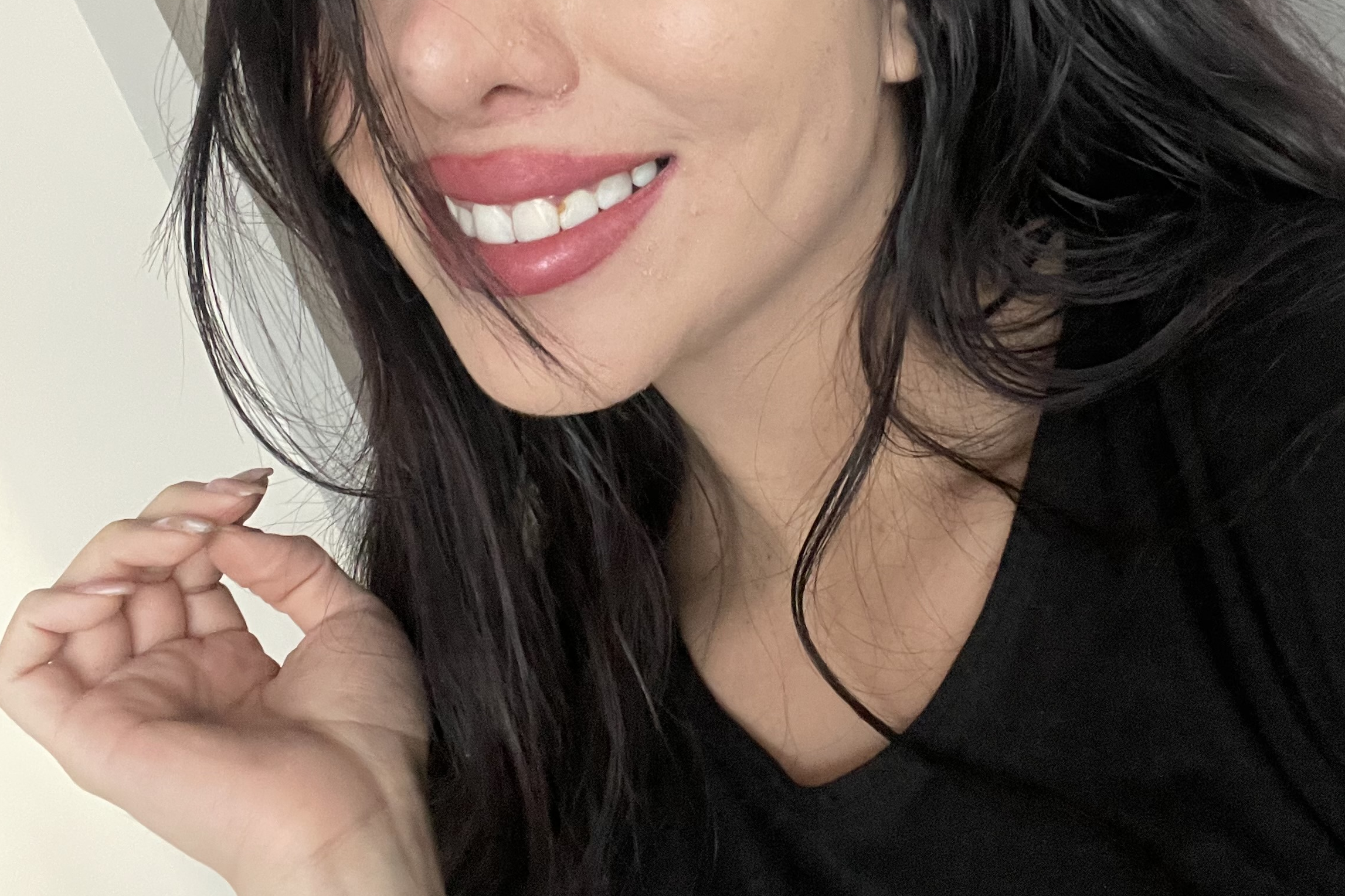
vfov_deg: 31.4
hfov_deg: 46.4
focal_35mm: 42
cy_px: 231
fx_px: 1569
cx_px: 671
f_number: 2.2
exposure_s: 1/25
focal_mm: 2.71
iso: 500
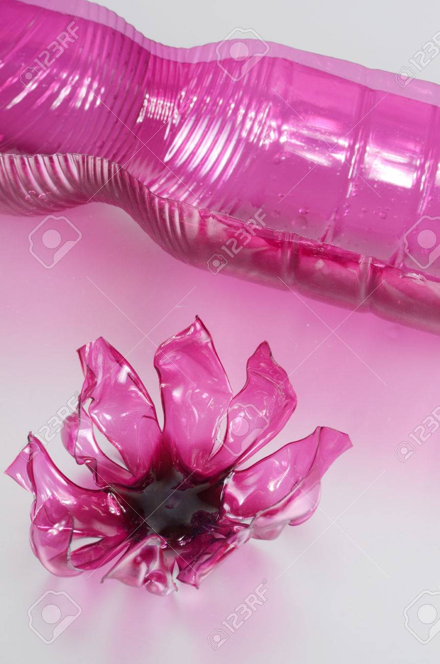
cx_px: 220
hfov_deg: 18.1
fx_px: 1381
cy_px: 332
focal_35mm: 75
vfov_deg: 27.0
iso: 100
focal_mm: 50
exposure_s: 1/100
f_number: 13
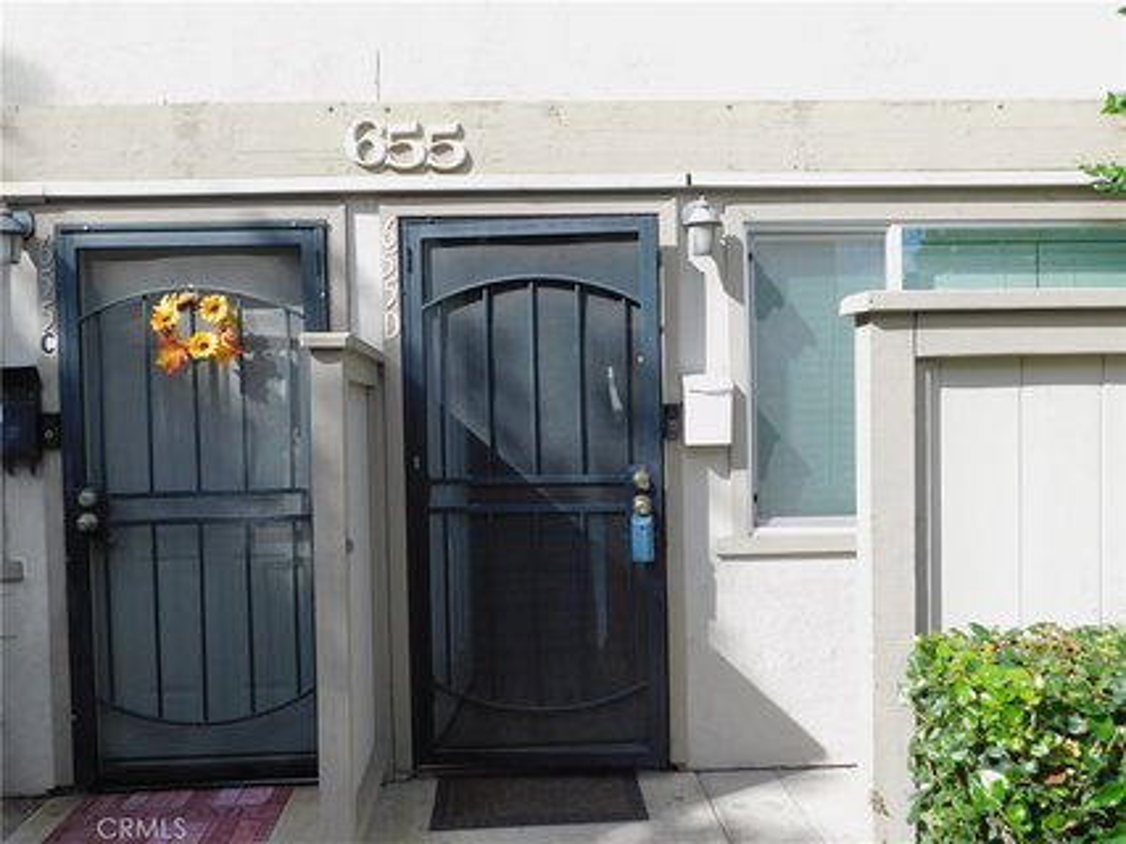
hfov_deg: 60.0
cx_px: 563
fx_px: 976
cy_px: 422
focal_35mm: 30
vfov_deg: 46.8
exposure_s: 1/640
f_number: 3.2
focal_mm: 5.3
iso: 125
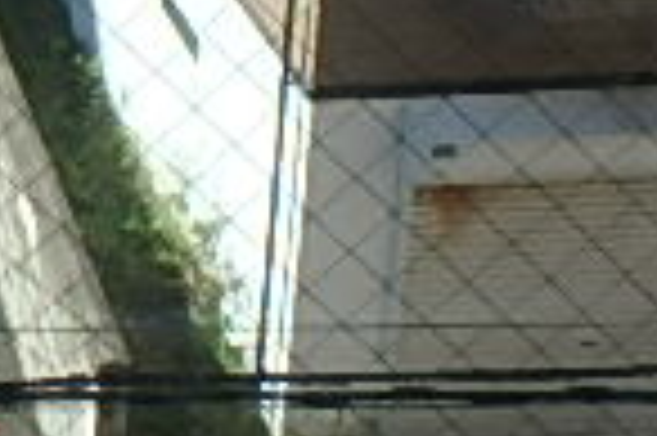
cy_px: -414
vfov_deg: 12.6
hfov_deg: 19.3
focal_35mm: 96
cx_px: -248
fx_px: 1750
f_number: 3.5
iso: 125
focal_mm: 3.7
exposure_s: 1/500
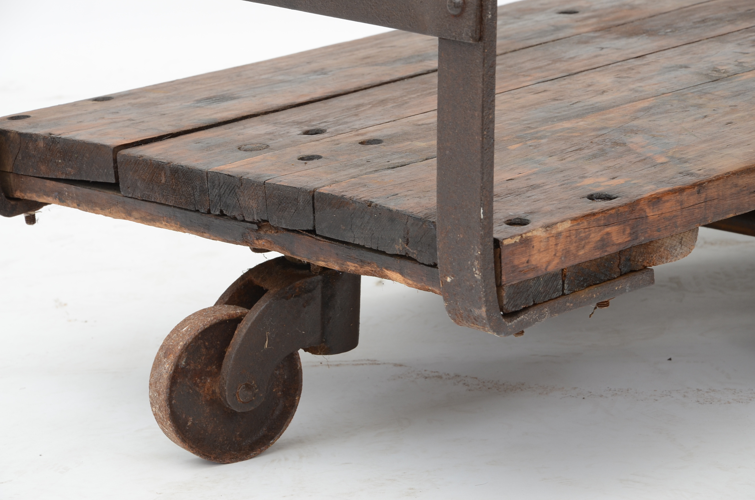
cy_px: 250
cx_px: 378
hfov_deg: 13.1
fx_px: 3296
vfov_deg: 8.7
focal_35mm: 158
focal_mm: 105
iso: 250
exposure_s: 1/100
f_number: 9
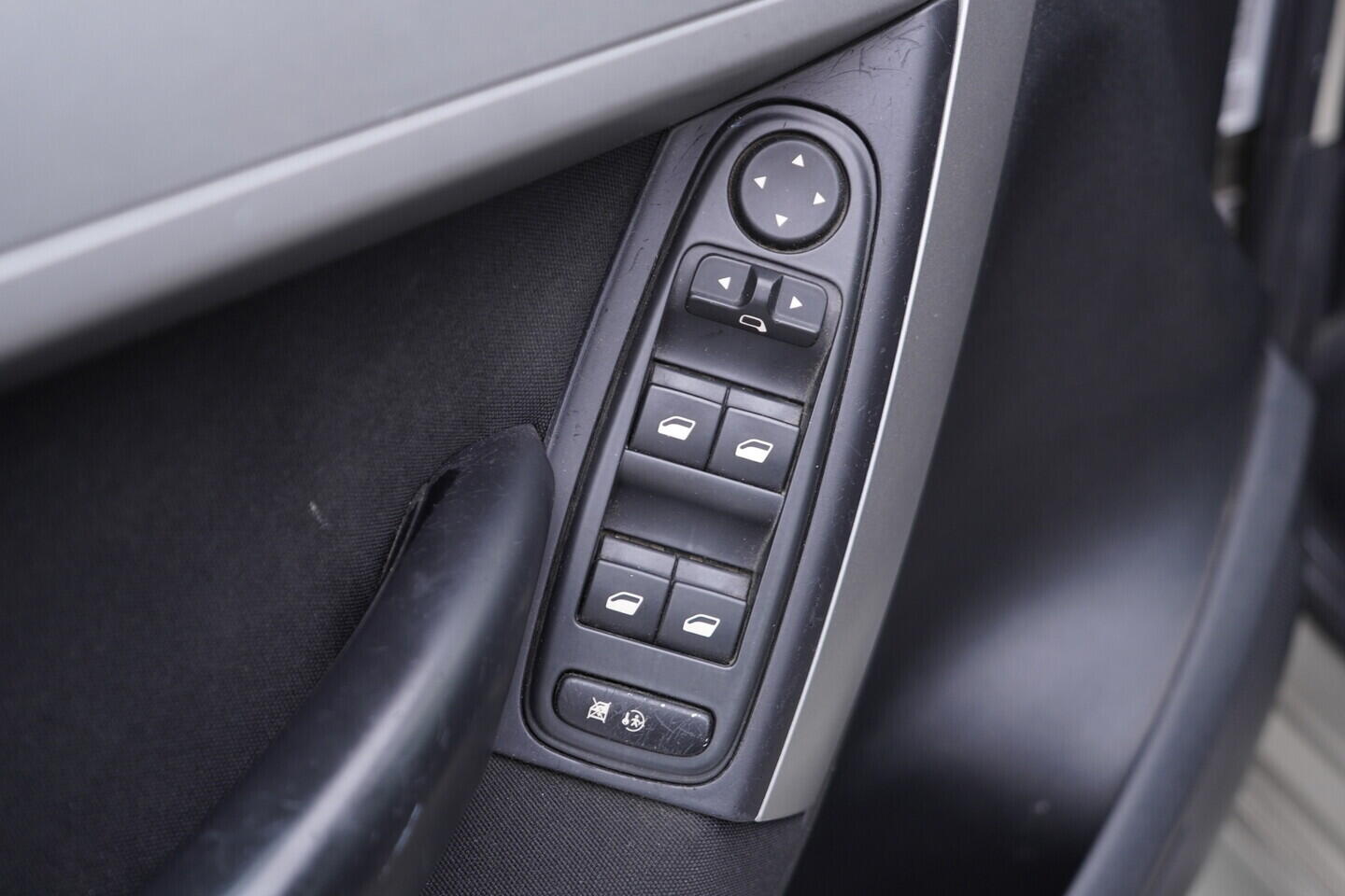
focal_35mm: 36
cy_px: 448
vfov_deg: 36.9
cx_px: 672
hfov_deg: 53.1
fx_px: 1345
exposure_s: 1/40
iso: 200
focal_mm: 24
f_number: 2.8
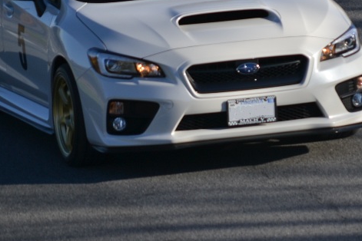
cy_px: 79
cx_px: 284
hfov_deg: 3.5
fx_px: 5892
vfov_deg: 2.3
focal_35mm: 586
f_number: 5.6
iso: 140
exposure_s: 1/500
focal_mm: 190
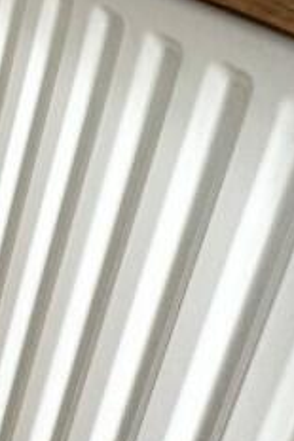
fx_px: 785
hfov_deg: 12.6
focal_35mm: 64
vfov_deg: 27.8
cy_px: -79
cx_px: -518
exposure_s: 1/99
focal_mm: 2.22
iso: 250
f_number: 2.2
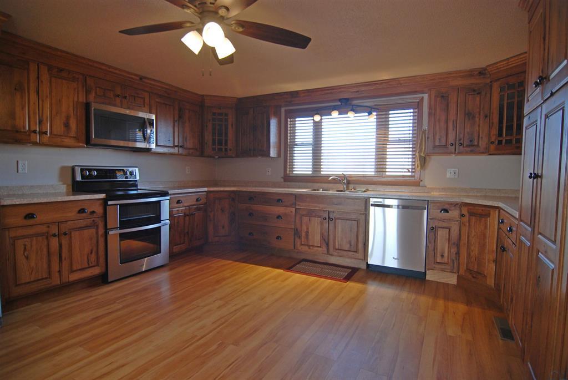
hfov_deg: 89.9
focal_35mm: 18
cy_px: 190
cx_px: 284
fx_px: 284
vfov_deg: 67.5
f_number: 4
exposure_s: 1/50
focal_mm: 12
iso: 200
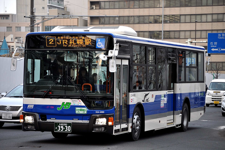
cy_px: 75
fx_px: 805
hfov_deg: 15.9
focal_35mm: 129
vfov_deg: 10.6
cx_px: 112
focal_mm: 86
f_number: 4.2
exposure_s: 1/250
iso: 400
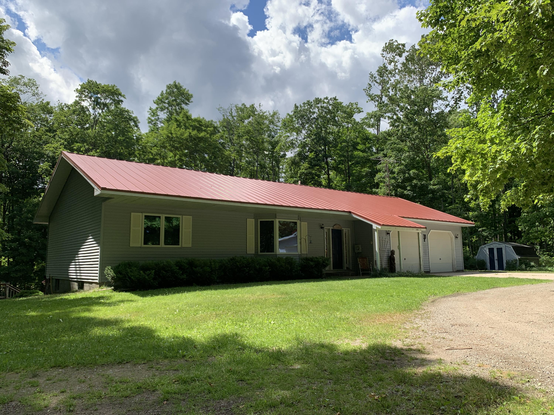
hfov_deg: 67.3
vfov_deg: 53.1
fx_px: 416
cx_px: 277
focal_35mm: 26
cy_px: 208
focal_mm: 4.25
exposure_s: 1/1610
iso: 25
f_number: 1.8
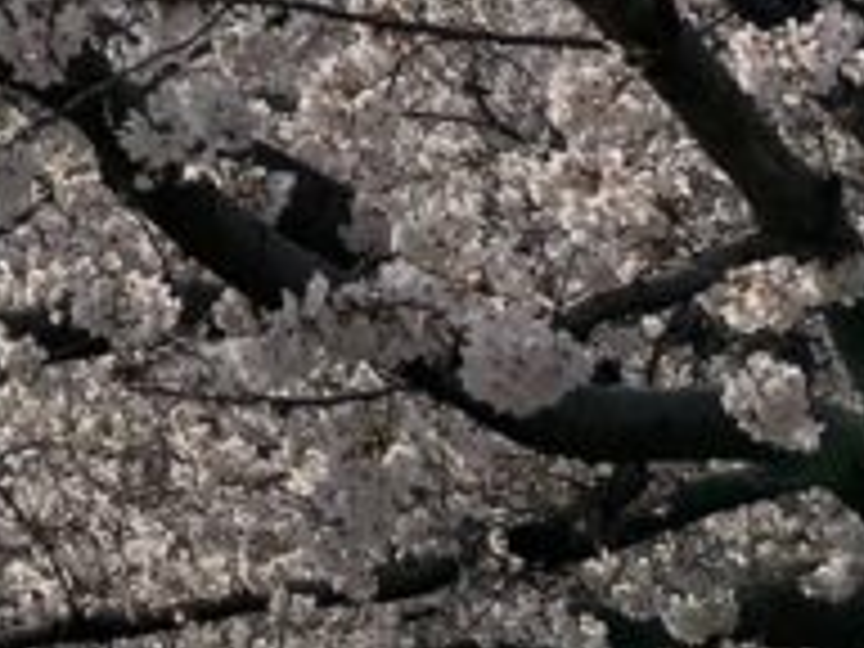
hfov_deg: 13.6
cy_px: -756
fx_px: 3469
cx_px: -310
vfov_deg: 9.7
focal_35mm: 139
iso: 32
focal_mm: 4.2
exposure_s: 1/7813
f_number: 1.6
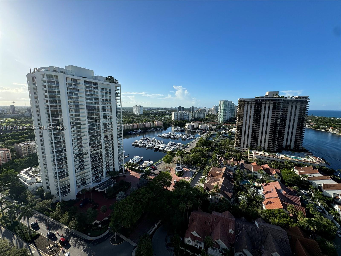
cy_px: 128
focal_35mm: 14
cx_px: 170
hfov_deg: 102.1
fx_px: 138
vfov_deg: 85.7
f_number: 2.2
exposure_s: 1/1748
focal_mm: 2.22
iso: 50
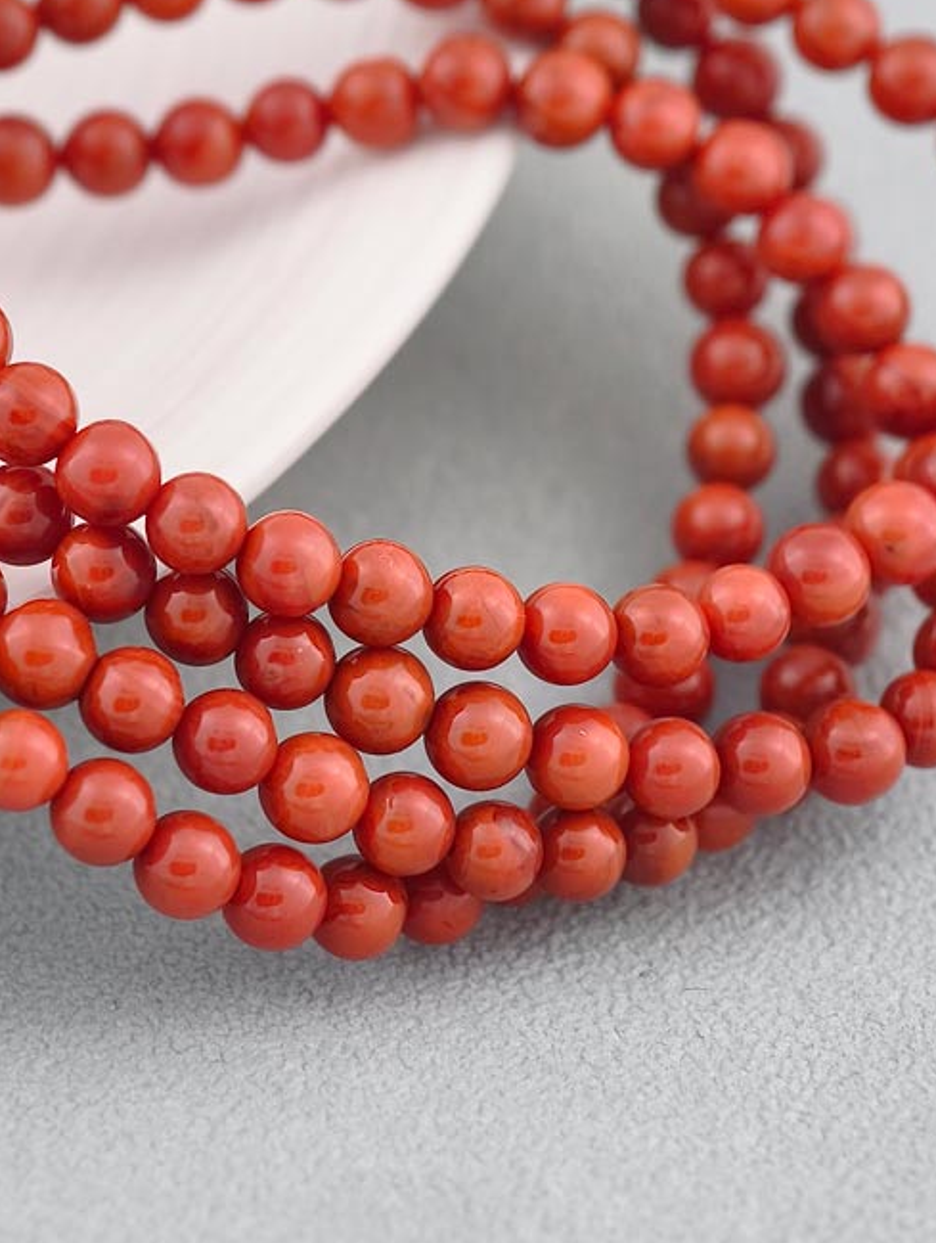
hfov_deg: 9.8
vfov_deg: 13.0
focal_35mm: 151
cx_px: 306
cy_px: 279
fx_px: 5428
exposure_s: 1/160
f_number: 2.67
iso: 125
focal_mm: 22.48
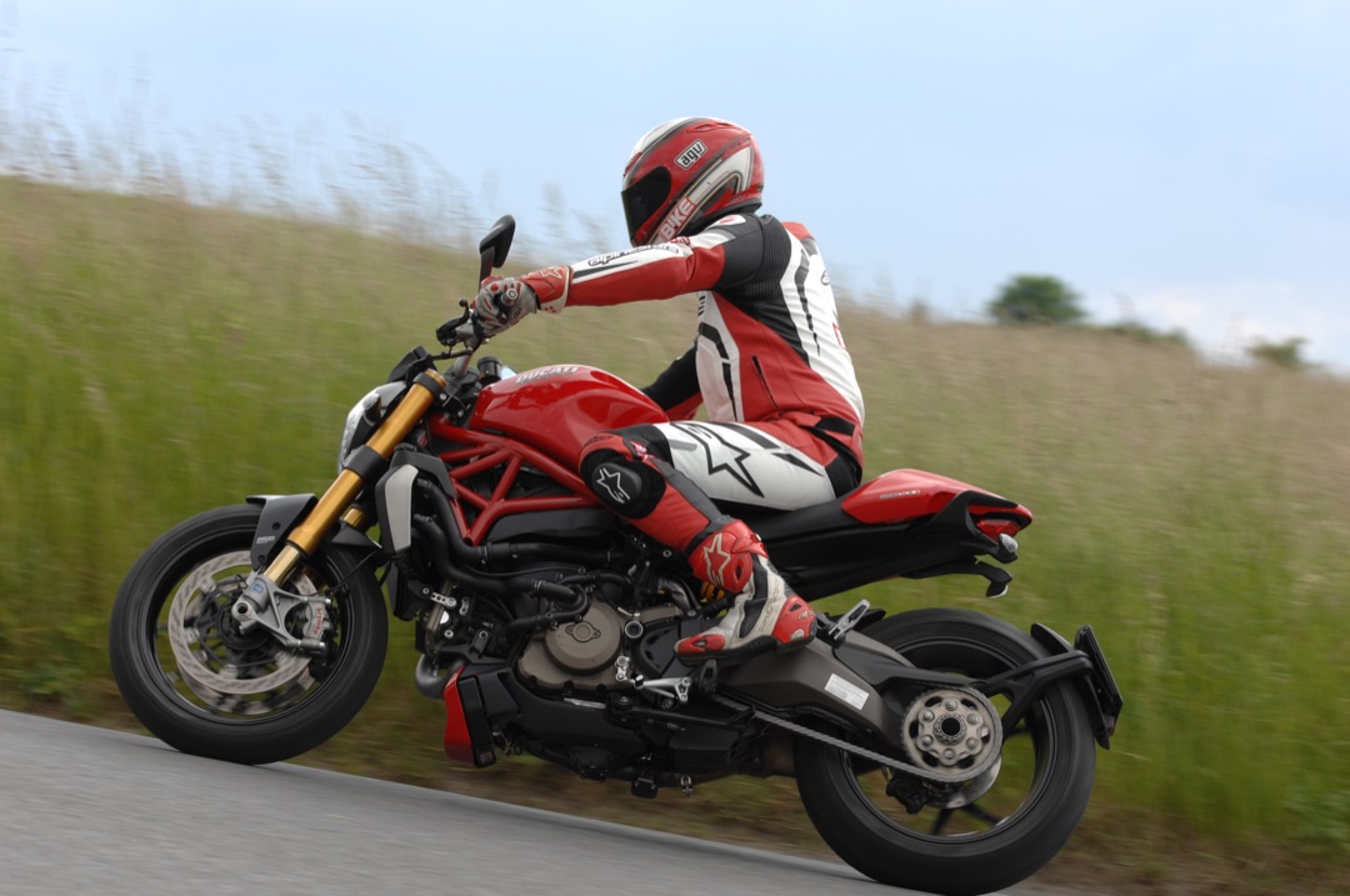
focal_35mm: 117
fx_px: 4382
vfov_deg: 11.7
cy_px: 448
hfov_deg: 17.5
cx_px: 675
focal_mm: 78
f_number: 4.8
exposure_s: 1/320
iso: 125
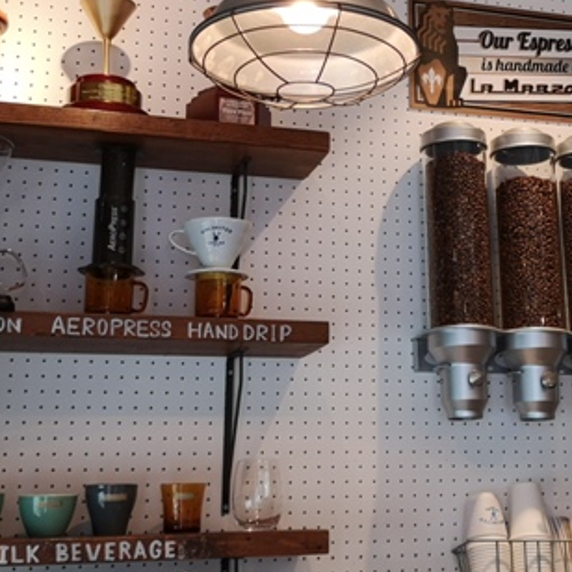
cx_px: 423
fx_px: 1159
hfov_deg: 27.4
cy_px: 189
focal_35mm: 62
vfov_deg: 27.5
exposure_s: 1/50
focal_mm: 3.95
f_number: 1.8
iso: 100
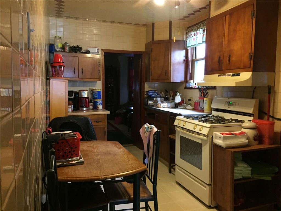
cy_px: 106
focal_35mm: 29
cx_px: 140
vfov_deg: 48.2
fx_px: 235
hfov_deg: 61.7
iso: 400
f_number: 2.2
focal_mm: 4.15
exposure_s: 1/15
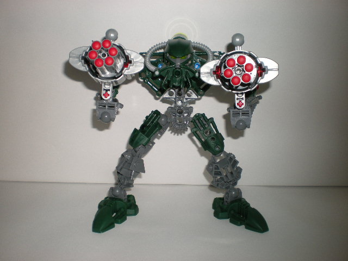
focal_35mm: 38
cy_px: 130
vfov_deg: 37.7
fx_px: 382
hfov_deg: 49.0
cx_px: 174
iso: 64
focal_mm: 6.3
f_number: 3.1
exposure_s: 1/60
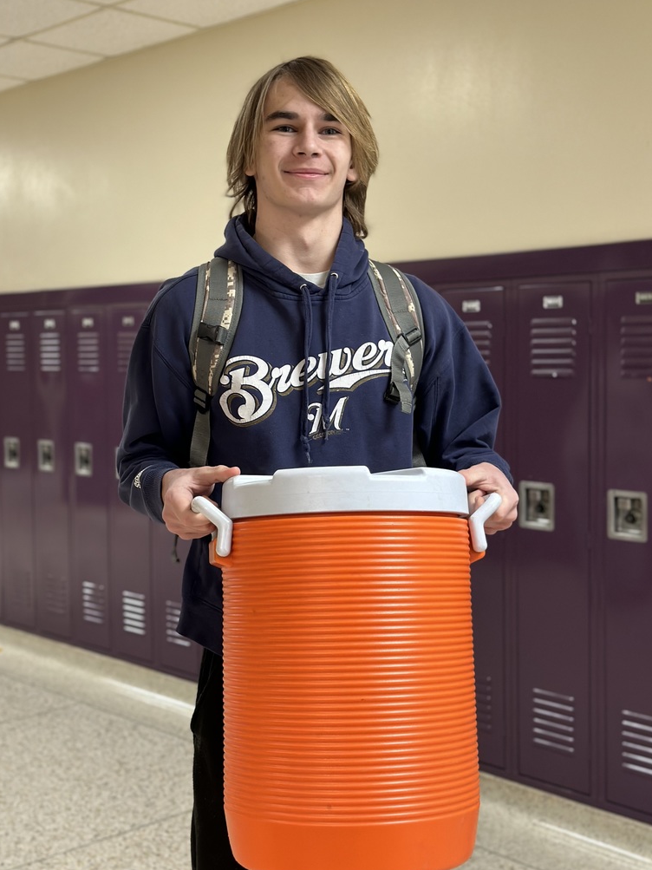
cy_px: 437
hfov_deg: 29.7
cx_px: 325
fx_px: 1231
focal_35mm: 49
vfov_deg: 38.9
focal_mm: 6.86
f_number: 1.78
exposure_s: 1/40
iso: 250
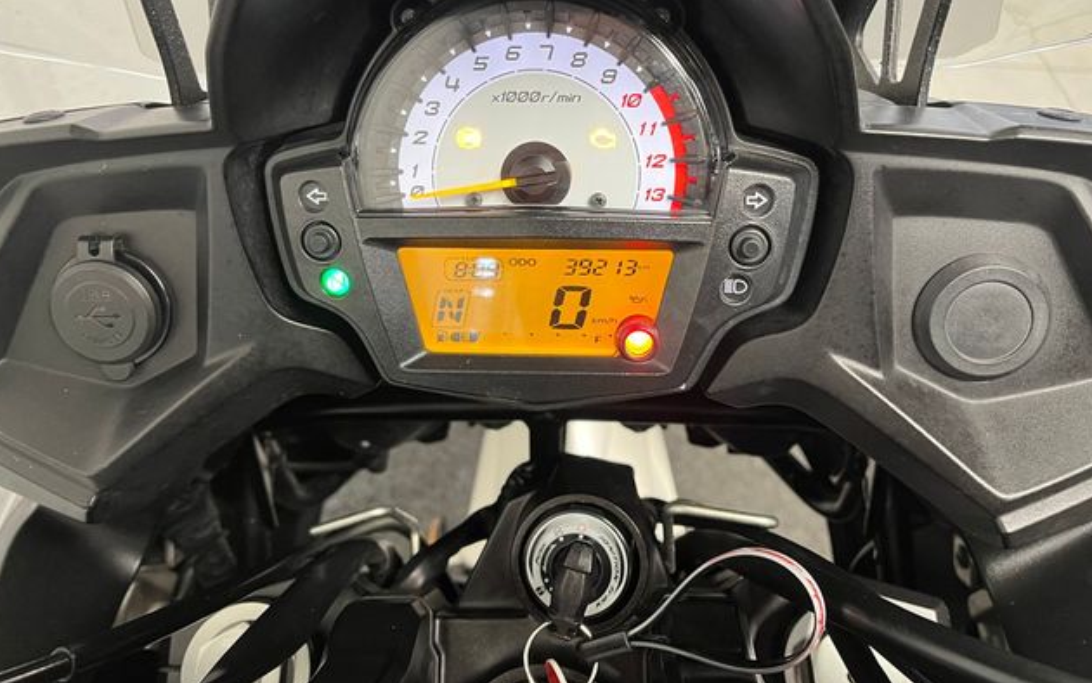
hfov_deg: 66.5
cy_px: 274
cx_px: 543
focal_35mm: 28
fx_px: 833
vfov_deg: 44.3
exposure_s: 1/50
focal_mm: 5.1
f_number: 1.6
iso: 320
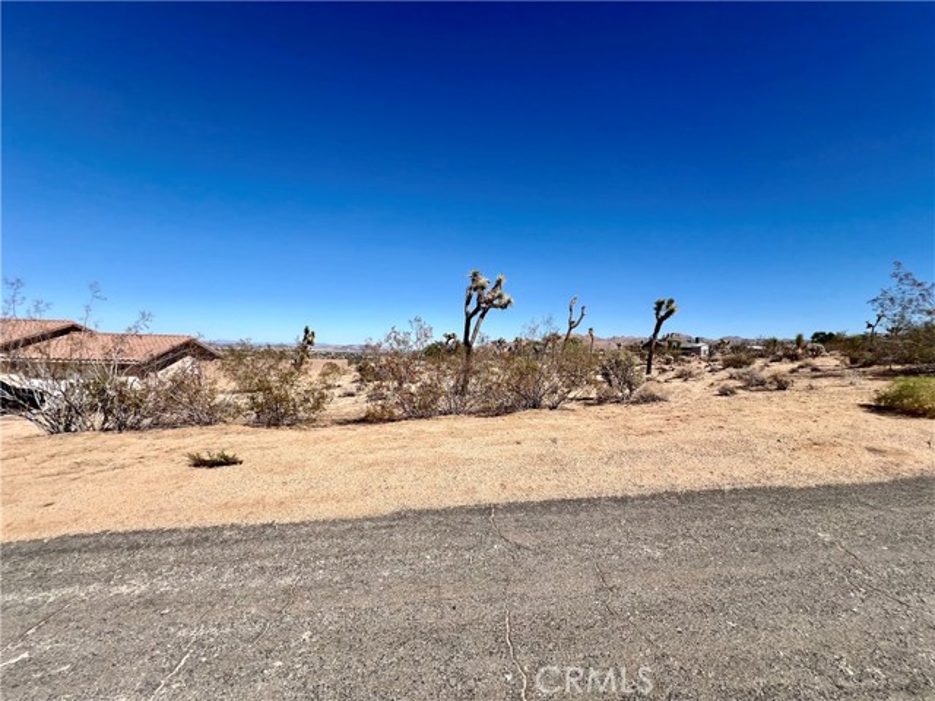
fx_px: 351
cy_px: 350
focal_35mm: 13
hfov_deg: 106.2
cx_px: 468
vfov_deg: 89.9
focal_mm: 1.57
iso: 32
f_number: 1.8
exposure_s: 1/2950
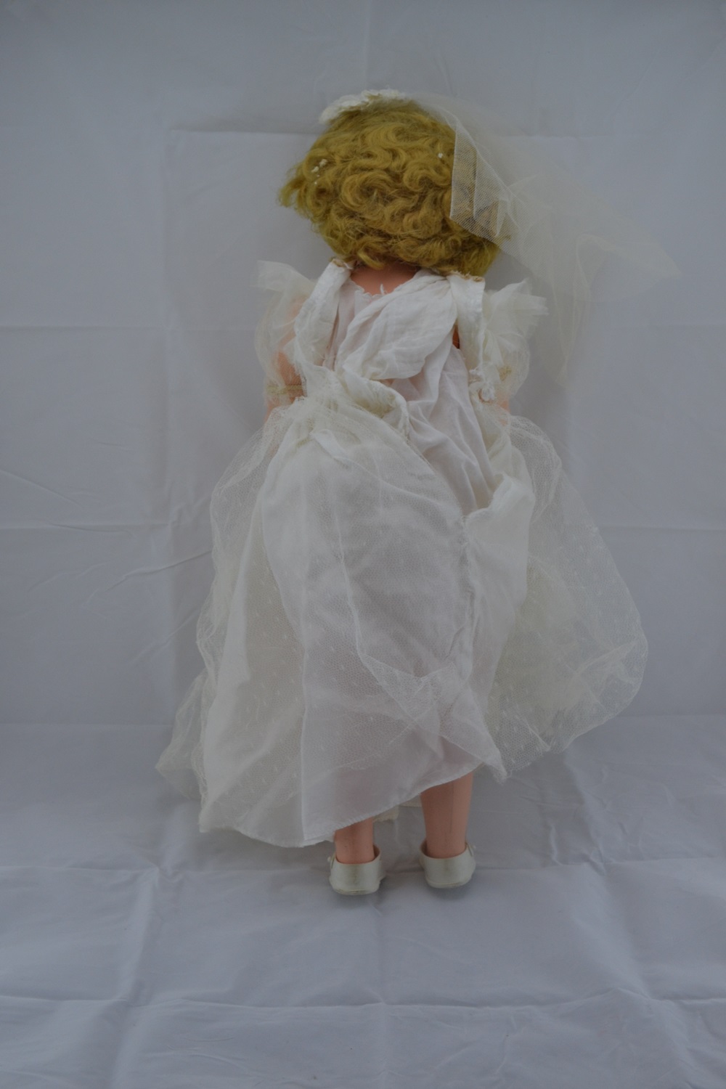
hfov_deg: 29.9
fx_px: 1361
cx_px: 363
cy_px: 544
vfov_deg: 43.6
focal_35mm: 45
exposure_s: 1/100
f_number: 8
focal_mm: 30
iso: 400
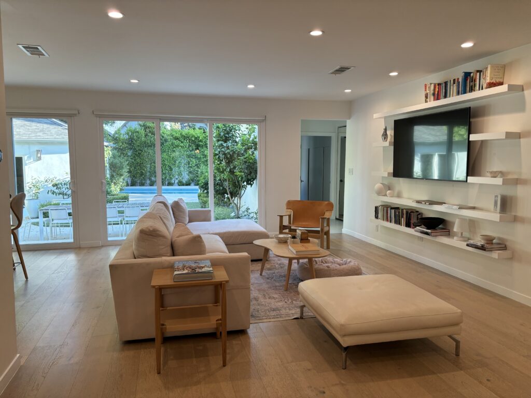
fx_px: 399
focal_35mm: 26
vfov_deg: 53.1
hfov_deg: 67.3
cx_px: 266
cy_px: 199
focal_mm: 5.96
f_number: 1.6
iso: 100
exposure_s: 1/120
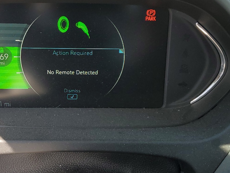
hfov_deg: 35.8
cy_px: 76
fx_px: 352
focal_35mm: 53
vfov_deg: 27.5
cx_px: 74
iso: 50
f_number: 1.5
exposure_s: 1/270
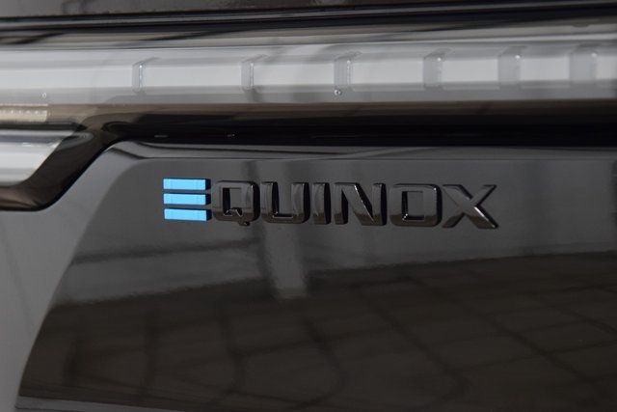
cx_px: 308
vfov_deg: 14.7
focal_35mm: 93
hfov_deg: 21.9
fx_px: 1594
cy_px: 206
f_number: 4.5
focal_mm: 62
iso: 1600
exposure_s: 1/30
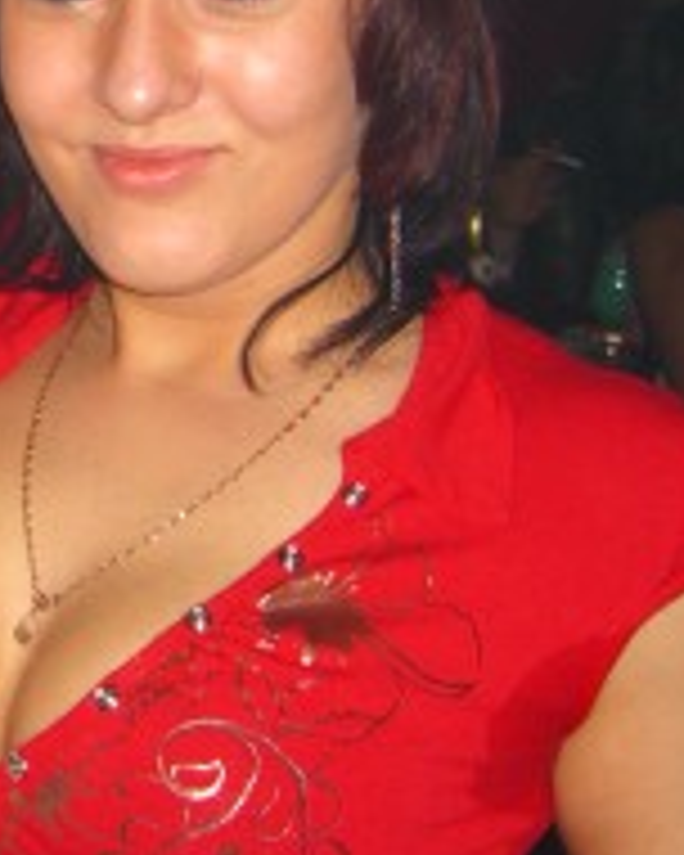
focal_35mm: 117
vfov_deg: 16.2
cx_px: -99
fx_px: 2961
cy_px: 108
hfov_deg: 12.9
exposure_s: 1/60
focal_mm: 7.9
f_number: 2.8
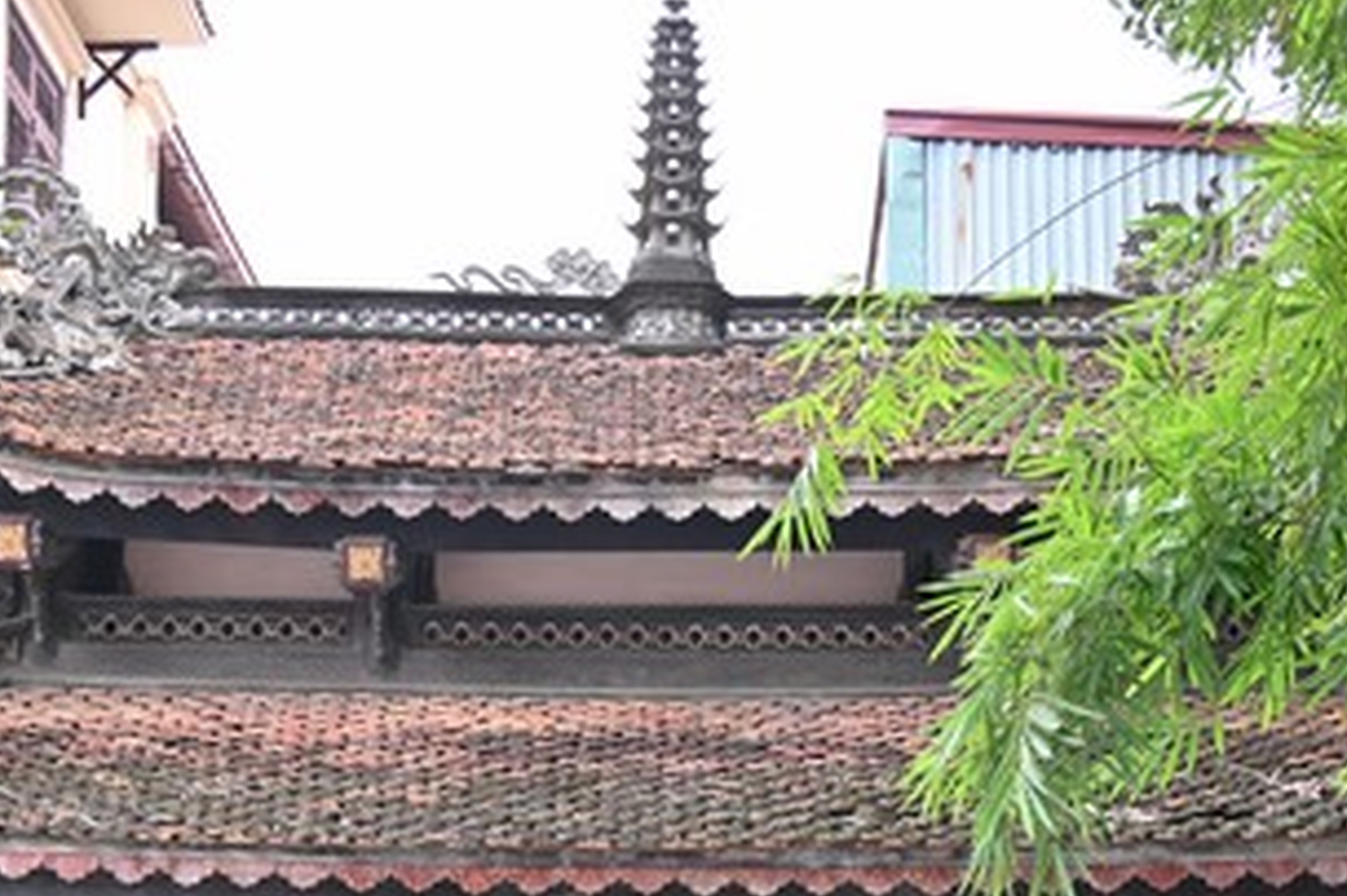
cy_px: 914
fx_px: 2468
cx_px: 715
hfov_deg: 30.5
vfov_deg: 19.9
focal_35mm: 66
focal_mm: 31
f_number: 4
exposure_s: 1/60
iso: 100
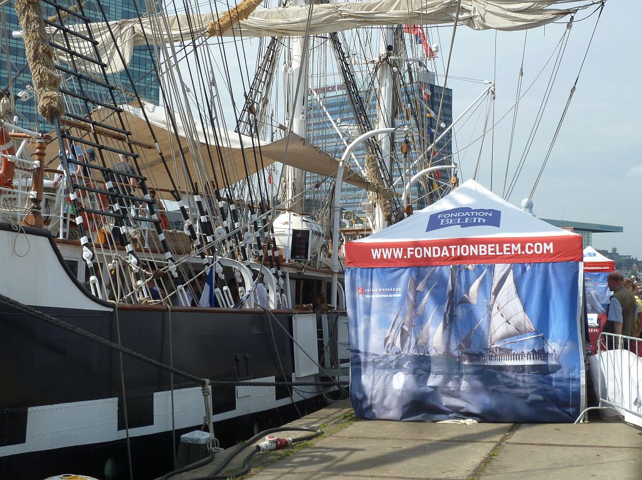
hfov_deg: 39.7
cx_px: 321
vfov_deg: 30.2
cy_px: 240
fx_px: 889
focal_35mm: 48
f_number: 4.5
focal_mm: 7.9
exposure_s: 1/400
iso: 80
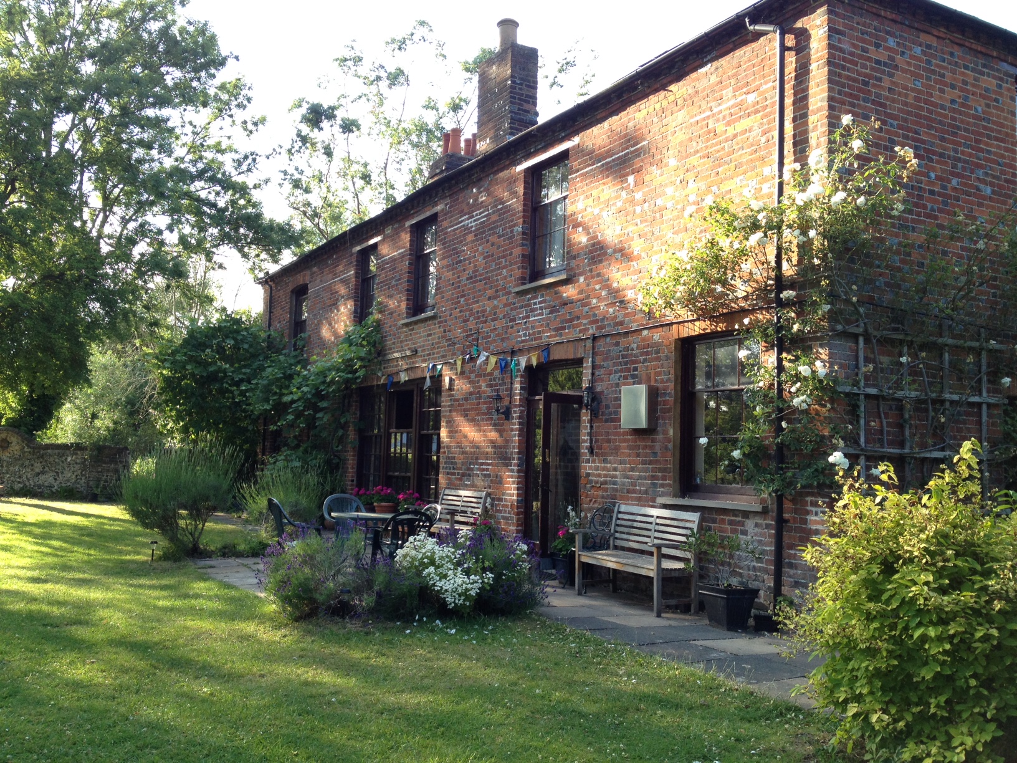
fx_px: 1028
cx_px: 508
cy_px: 382
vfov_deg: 40.7
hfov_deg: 52.6
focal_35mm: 35
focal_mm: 4.28
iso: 50
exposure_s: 1/188
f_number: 2.4
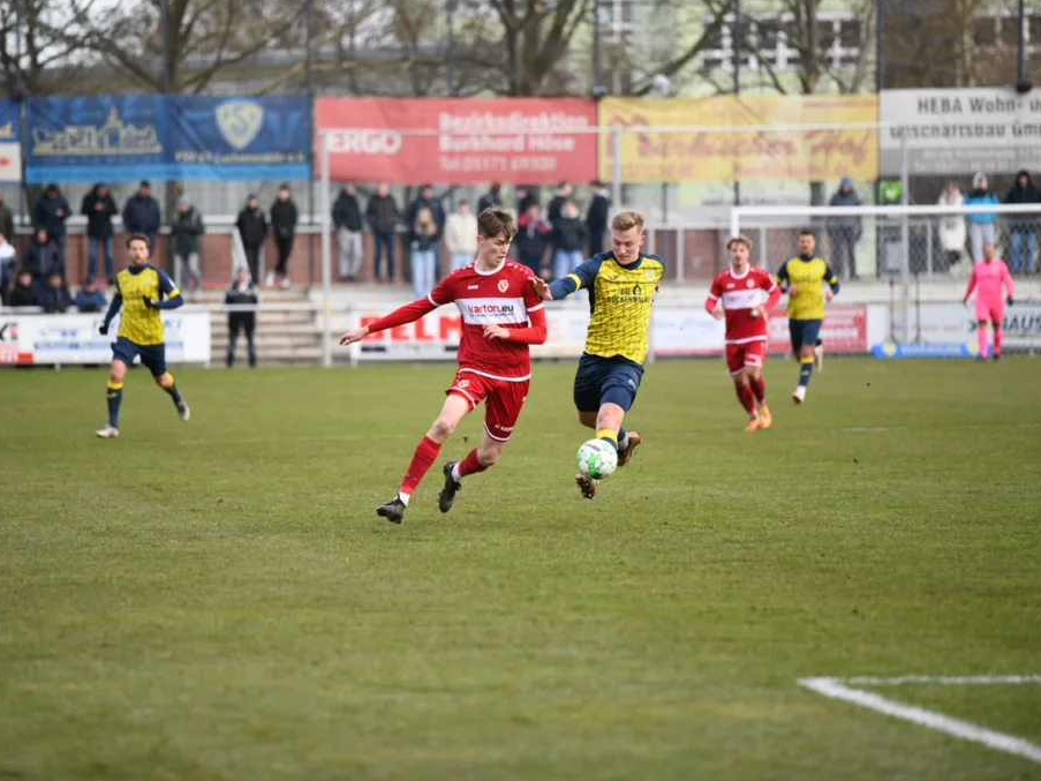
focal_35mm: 218
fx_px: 6555
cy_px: 389
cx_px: 465
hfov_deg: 9.1
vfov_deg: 6.8
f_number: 2.8
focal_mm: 200
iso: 800
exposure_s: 1/2500
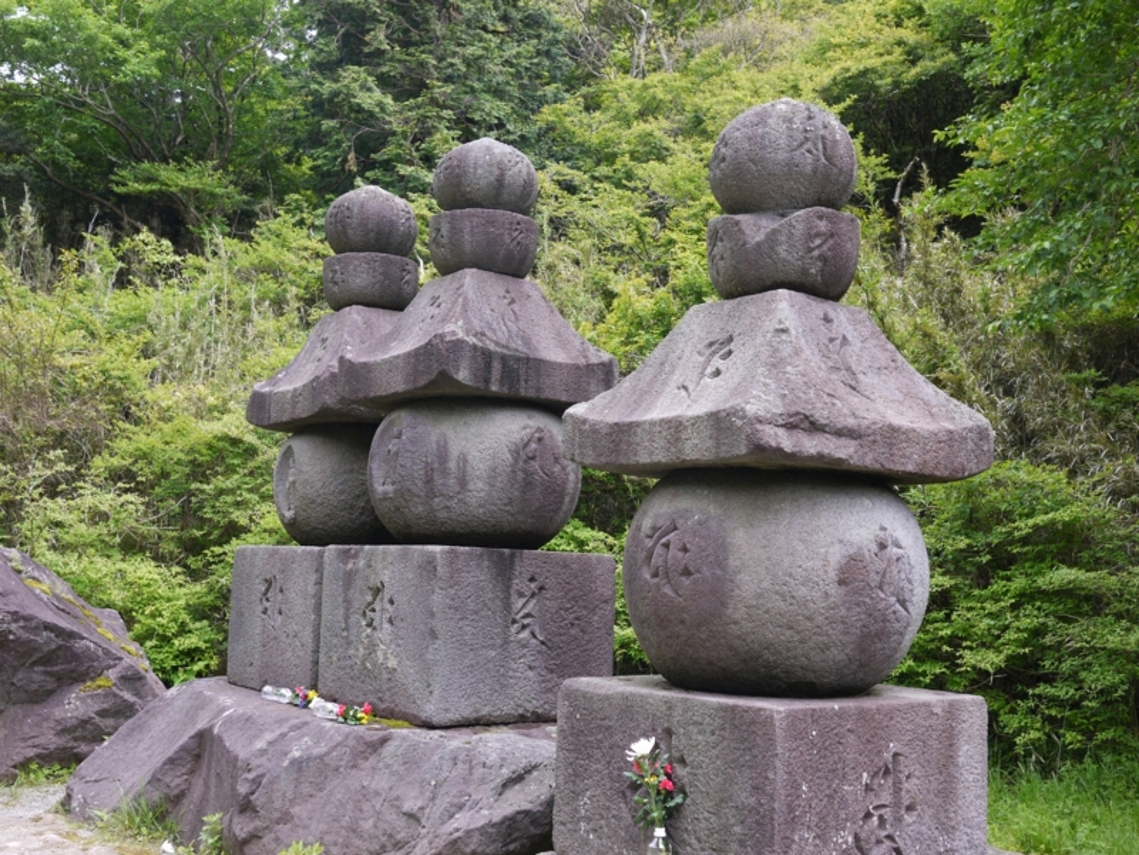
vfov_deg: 36.0
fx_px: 1316
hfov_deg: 46.8
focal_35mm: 40
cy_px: 428
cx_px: 570
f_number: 5.6
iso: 200
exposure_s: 1/160
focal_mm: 20
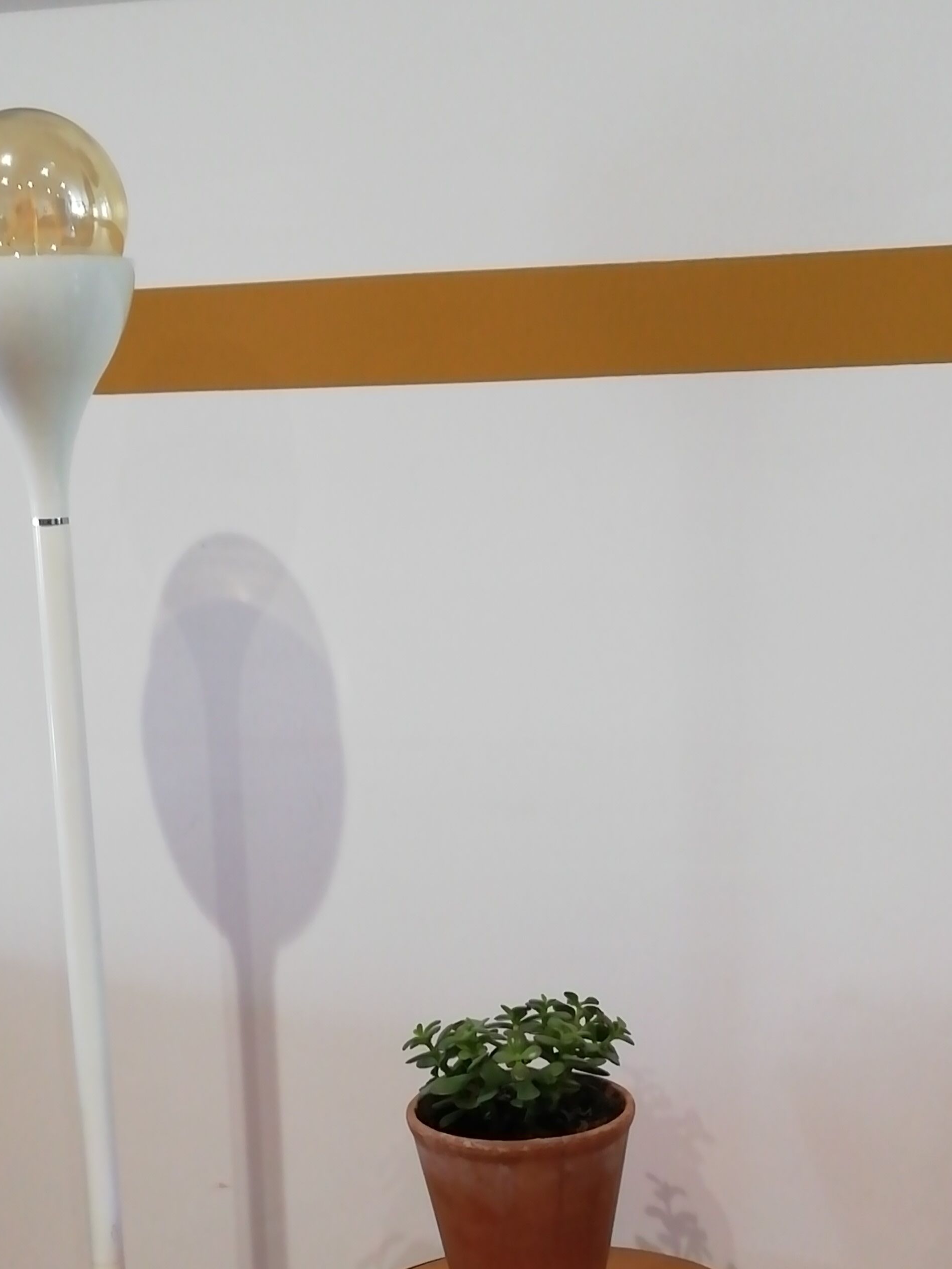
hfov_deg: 26.1
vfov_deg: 33.4
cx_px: 418
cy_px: 1004
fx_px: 2054
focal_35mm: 56
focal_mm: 3.21
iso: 320
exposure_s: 1/33.3
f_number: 2.2
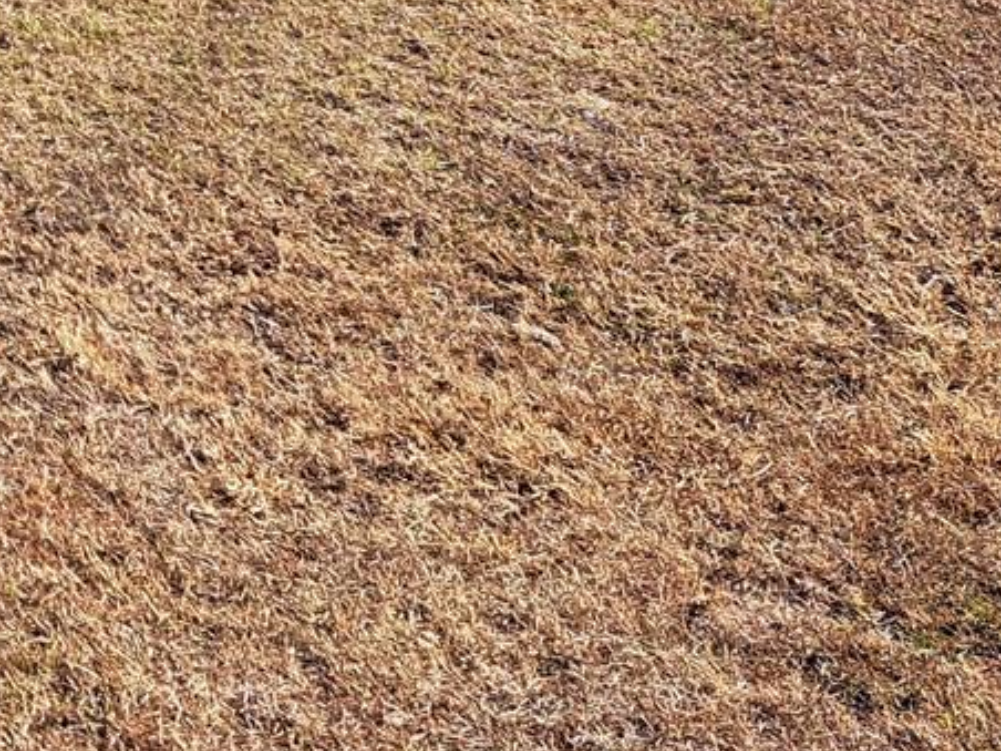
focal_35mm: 85
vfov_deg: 15.8
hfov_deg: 20.2
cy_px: -414
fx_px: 2458
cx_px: -454
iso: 50
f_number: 1.8
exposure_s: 1/1233
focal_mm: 5.23
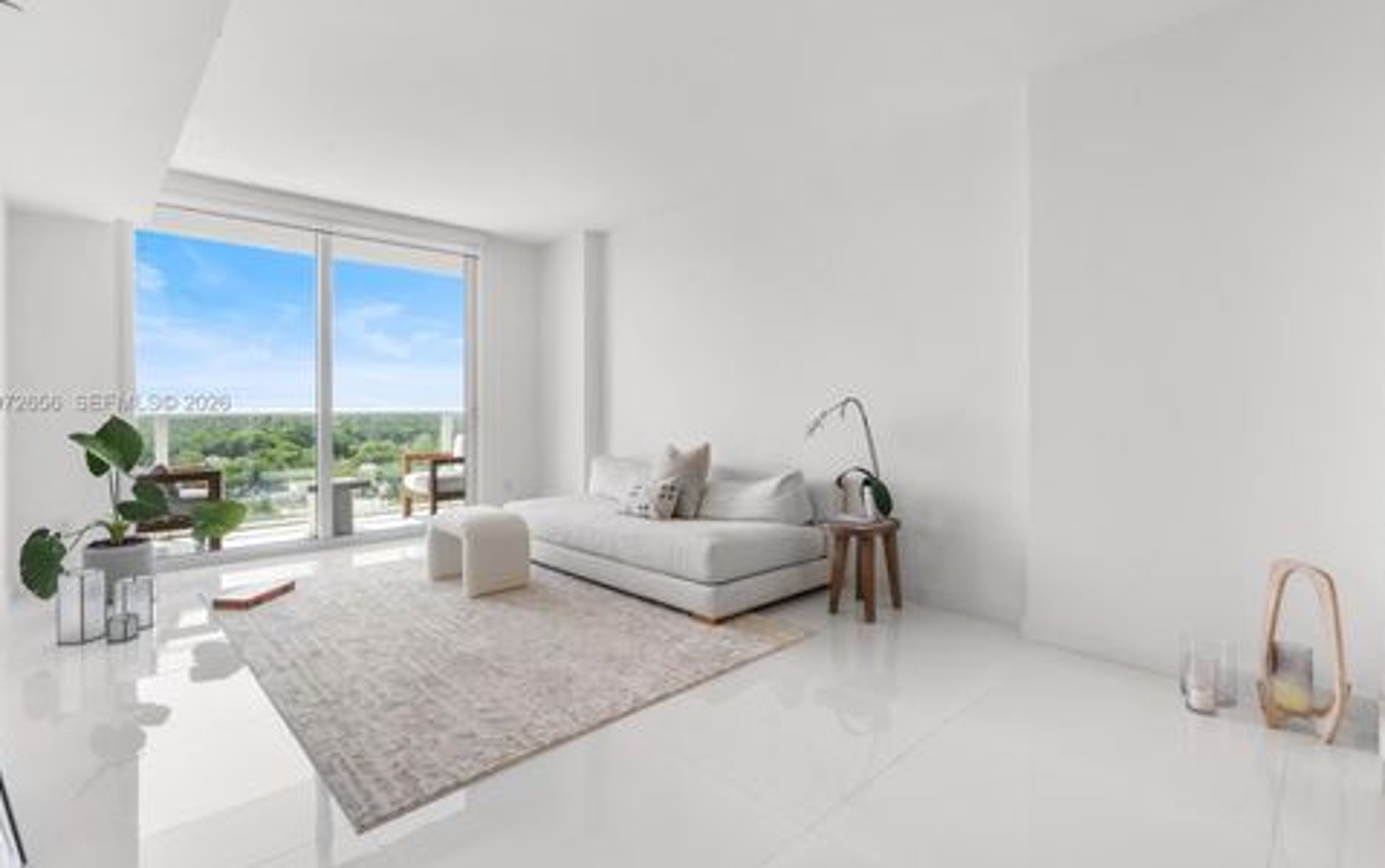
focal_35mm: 18
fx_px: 662
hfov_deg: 92.5
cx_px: 671
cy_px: 404
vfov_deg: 66.4
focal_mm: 16.5
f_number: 14
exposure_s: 1/3
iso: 250
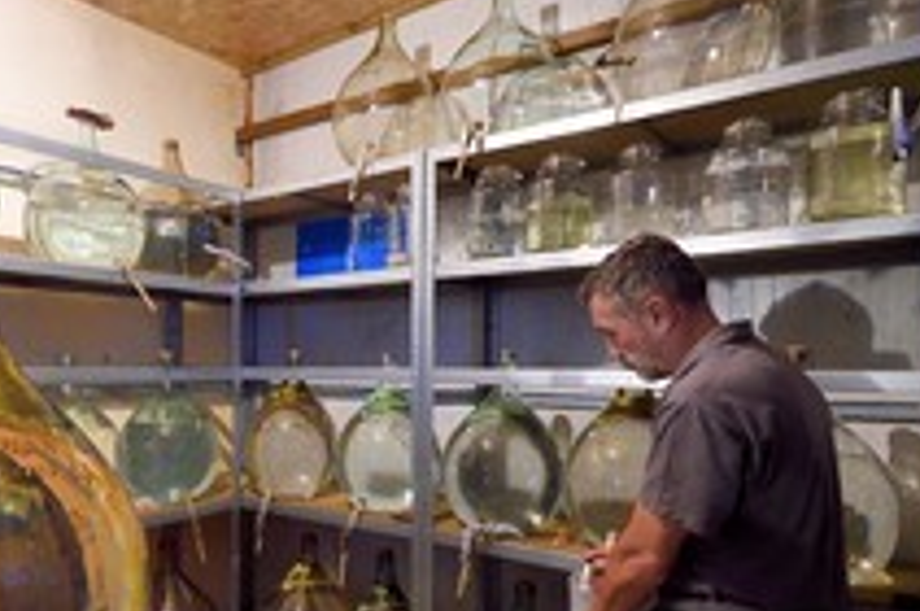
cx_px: 360
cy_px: 358
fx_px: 714
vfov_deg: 46.1
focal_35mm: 28
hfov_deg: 64.8
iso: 1600
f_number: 7.1
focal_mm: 14
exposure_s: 1/2.5
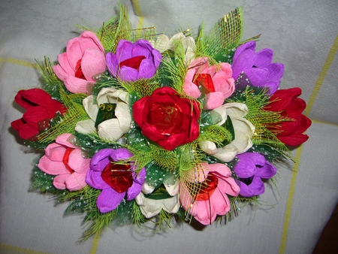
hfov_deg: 52.6
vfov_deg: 40.7
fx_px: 342
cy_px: 127
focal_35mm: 35
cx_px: 169
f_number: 2.6
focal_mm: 5.8
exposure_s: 1/60
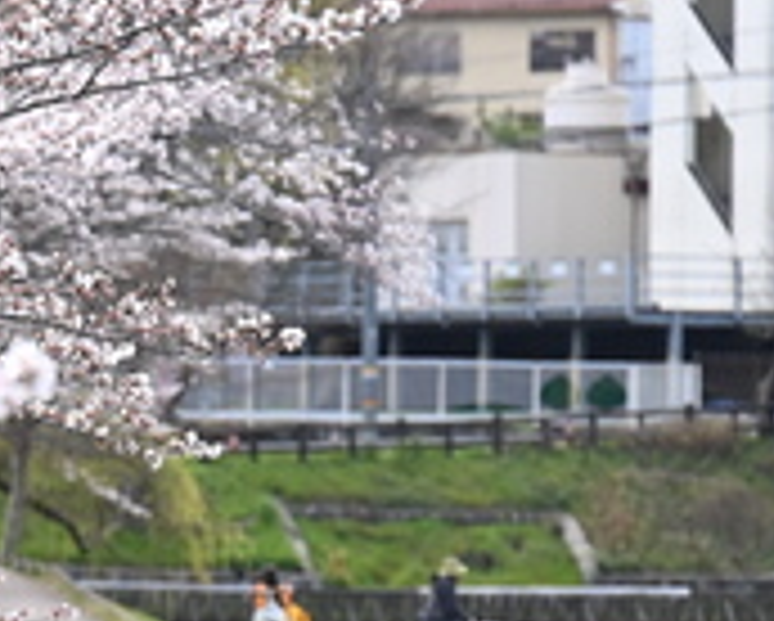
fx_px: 14815
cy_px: 572
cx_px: -158
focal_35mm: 646
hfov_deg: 3.0
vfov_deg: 2.4
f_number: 6.3
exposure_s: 1/1000
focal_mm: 200
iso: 1250
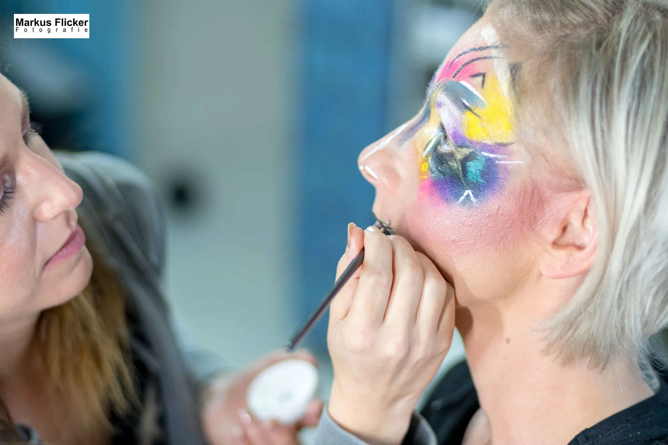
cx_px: 334
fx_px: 1392
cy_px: 222
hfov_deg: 27.0
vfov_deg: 18.2
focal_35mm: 75
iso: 400
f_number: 2
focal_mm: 50
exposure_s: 1/100
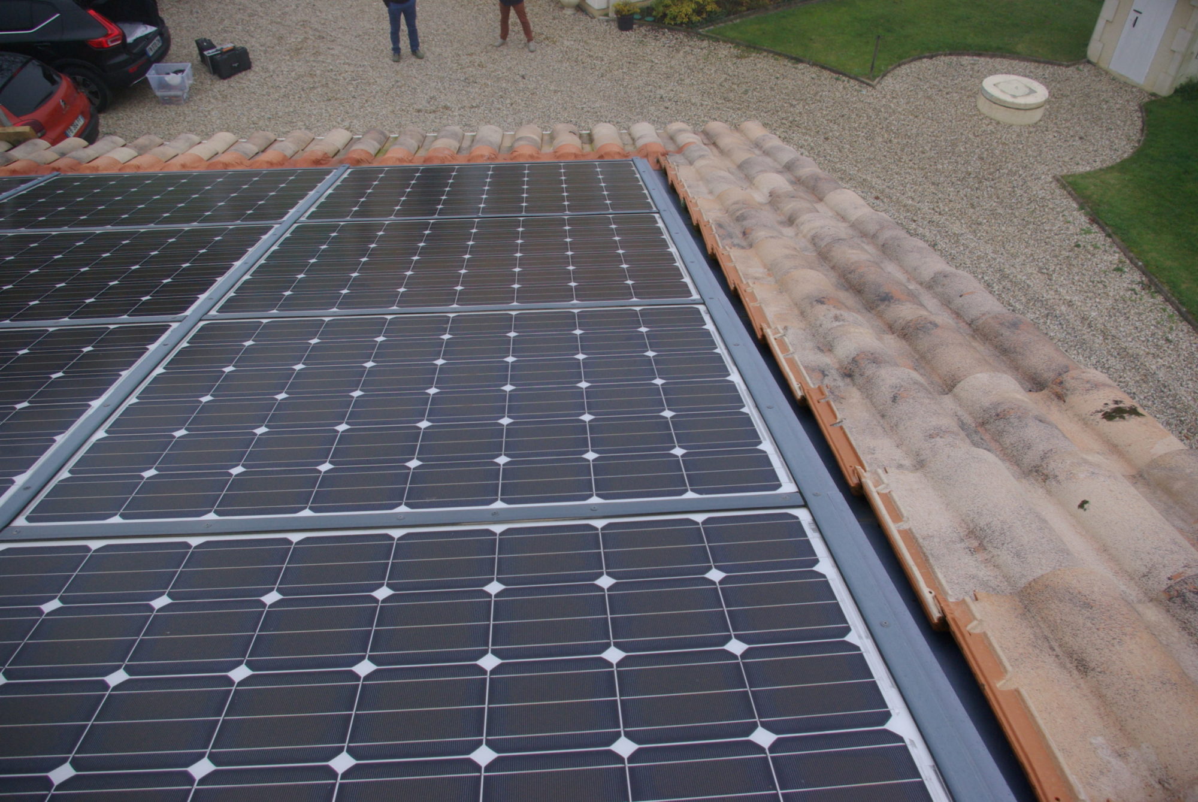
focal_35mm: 27
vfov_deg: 48.1
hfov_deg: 67.3
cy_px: 401
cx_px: 599
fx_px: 900
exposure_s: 1/250
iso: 400
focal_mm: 18
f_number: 6.7
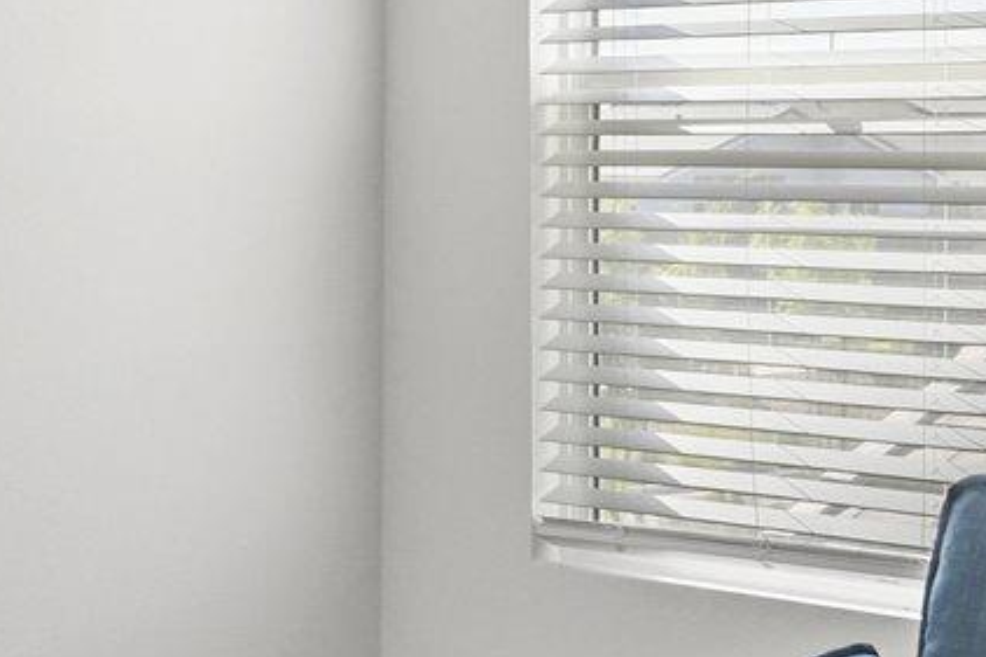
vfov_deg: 13.4
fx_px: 2792
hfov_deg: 19.9
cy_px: 175
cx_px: 266
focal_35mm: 102
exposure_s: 1/125
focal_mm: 14
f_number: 2.8
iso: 125
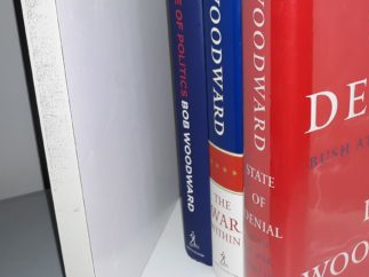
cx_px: 326
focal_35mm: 52
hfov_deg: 34.9
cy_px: 103
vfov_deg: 27.9
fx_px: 554
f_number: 1.7
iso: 40
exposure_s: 1/60
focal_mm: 3.7
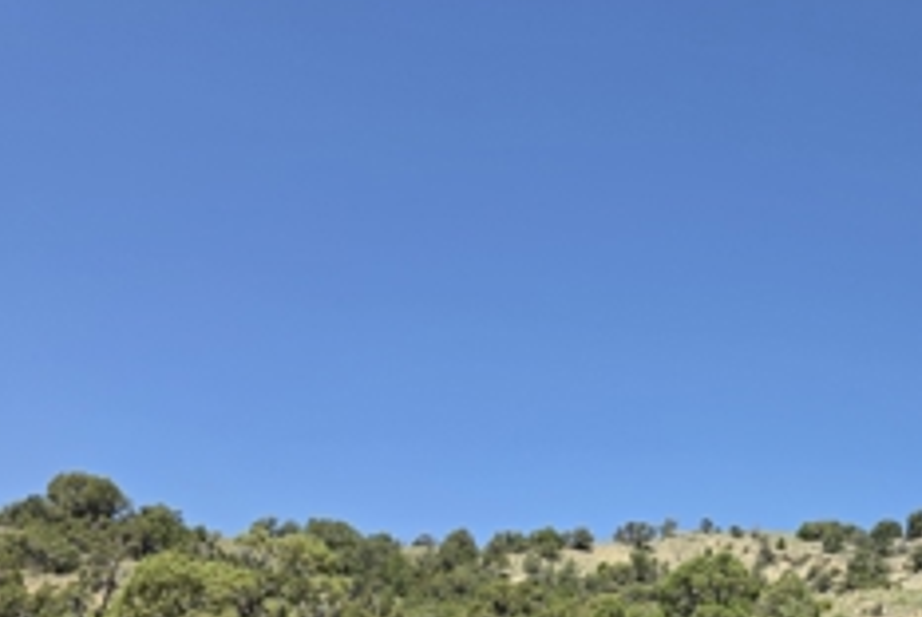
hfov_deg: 44.6
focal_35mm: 41
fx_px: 1051
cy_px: 538
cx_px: 760
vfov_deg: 31.4
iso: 80
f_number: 1.7
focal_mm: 6.3
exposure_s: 1/5017
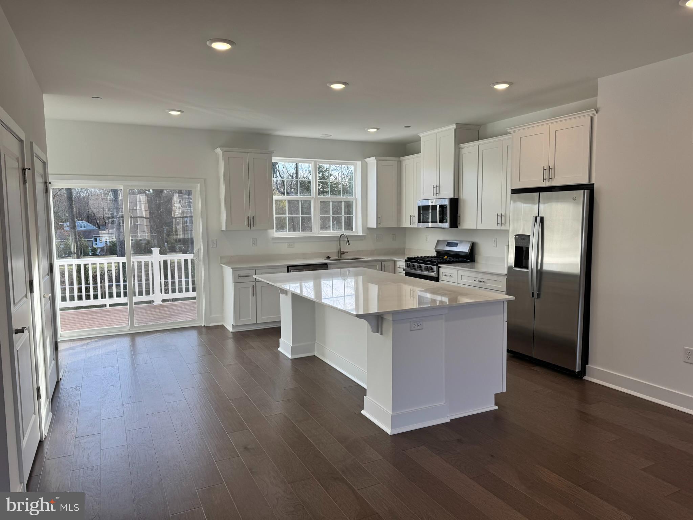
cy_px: 260
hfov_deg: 71.6
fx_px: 480
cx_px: 346
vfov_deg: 56.8
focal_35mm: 24
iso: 80
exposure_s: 1/338
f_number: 1.78
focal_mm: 6.76
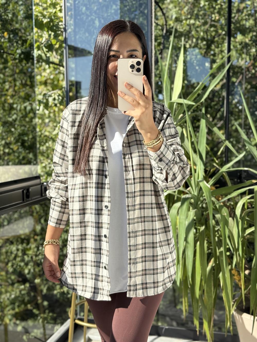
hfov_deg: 30.3
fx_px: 475
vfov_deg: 39.7
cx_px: 128
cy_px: 171
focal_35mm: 48
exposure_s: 1/1100
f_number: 1.78
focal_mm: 6.76
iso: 64
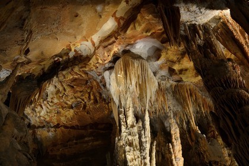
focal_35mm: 29
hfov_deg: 63.7
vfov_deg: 45.0
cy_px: 83
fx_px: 201
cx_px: 124
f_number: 4
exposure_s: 1/25
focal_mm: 29
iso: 1600
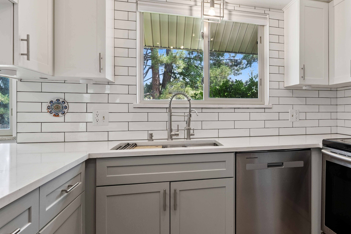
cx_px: 252
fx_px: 253
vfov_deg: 49.5
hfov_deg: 66.2
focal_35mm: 26
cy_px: 111
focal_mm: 16
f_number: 11
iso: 400
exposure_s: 1/6
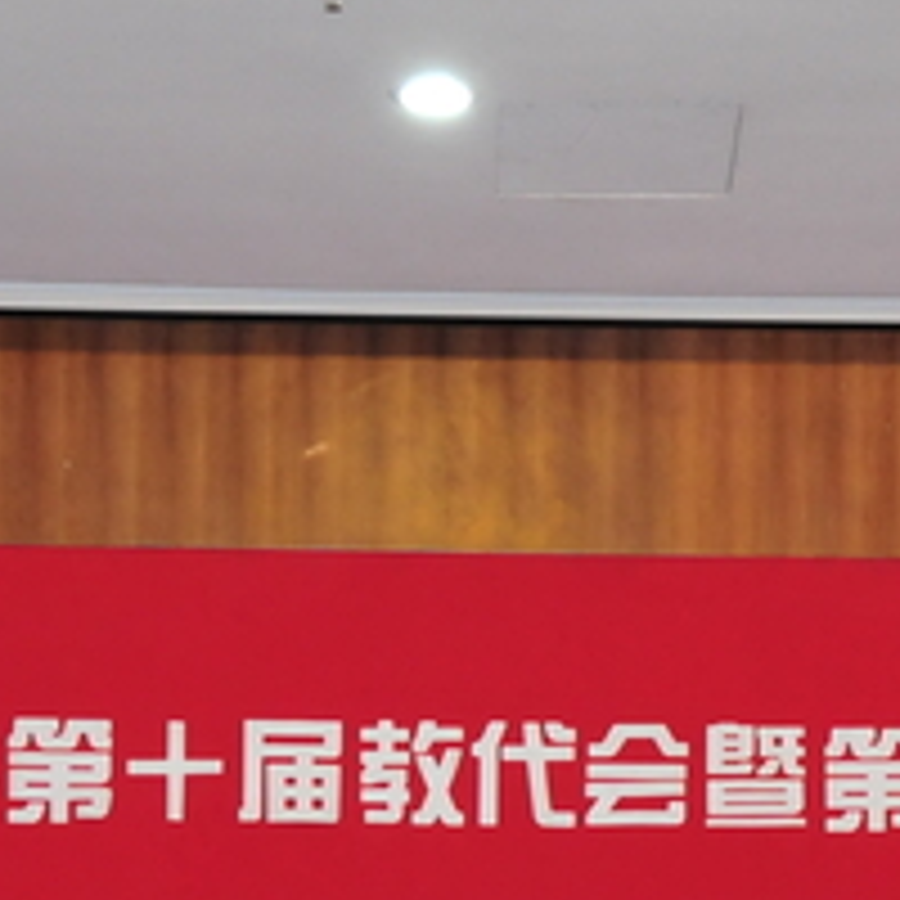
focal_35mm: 212
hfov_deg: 8.2
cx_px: 760
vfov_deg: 8.1
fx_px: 6236
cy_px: 1415
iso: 2500
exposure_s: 1/60
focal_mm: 50
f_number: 7.1
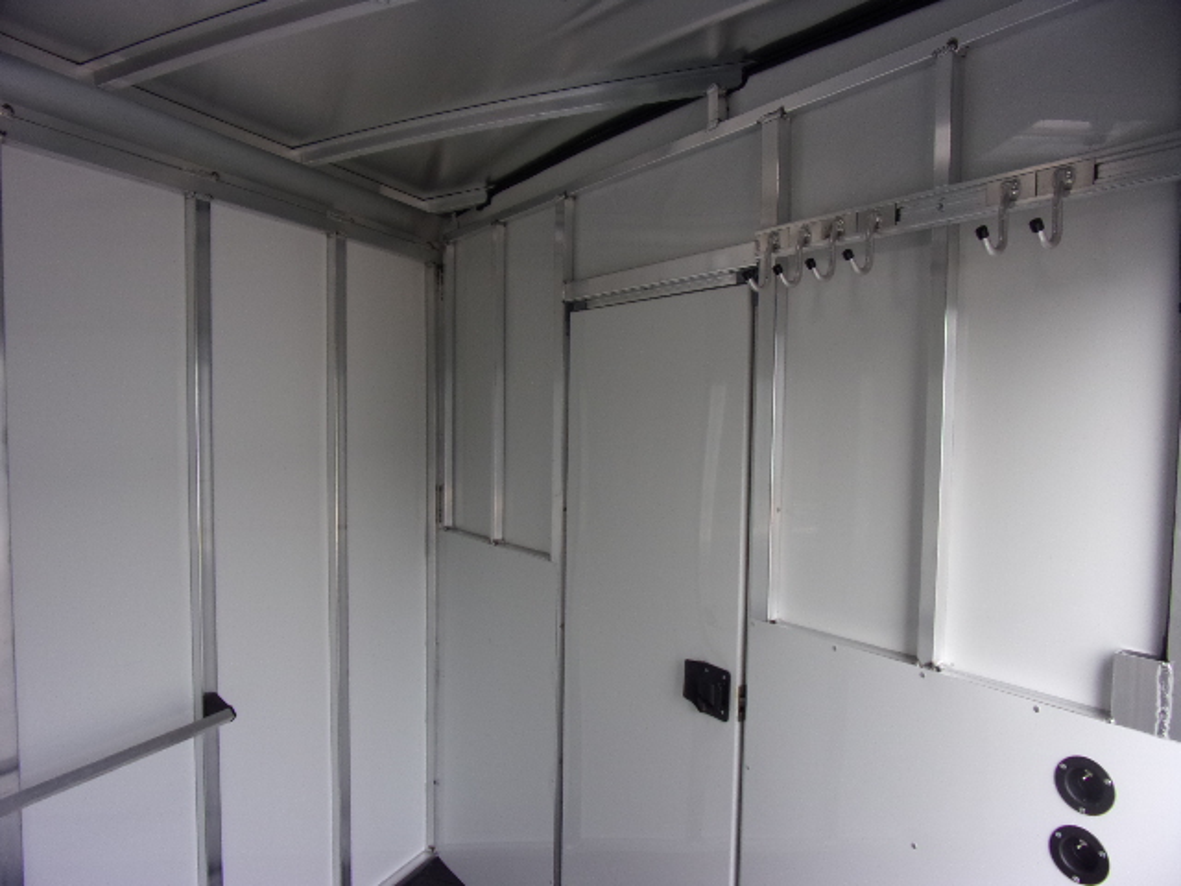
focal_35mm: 24
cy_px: 443
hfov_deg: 71.6
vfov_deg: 56.8
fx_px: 819
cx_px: 590
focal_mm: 4.3
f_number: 3.3
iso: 80
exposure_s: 1/150
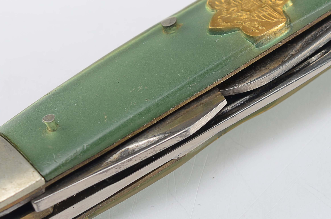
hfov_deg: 10.8
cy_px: 49
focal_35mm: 190
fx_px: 1743
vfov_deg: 7.2
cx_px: 228
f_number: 10
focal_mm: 60
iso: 100
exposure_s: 1/80
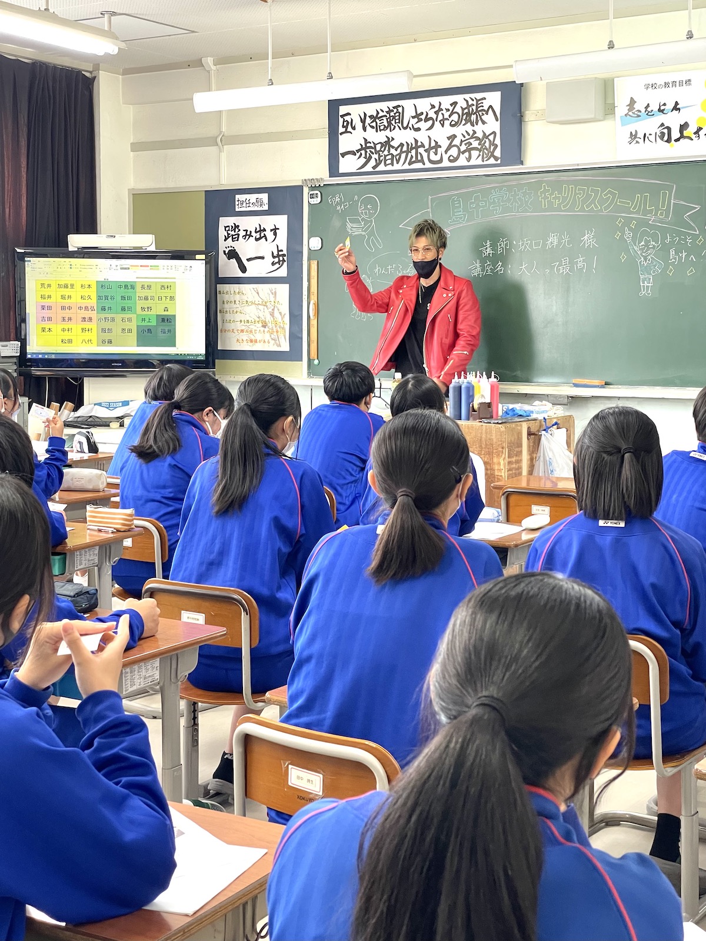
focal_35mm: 52
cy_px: 470
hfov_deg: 28.0
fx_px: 1414
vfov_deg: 36.8
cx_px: 353
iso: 160
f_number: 2
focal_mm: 6
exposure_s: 1/60
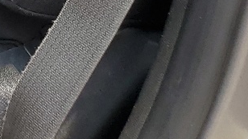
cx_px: -365
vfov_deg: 7.1
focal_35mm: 147
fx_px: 966
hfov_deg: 11.7
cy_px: -323
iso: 50
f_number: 1.5
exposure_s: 1/400
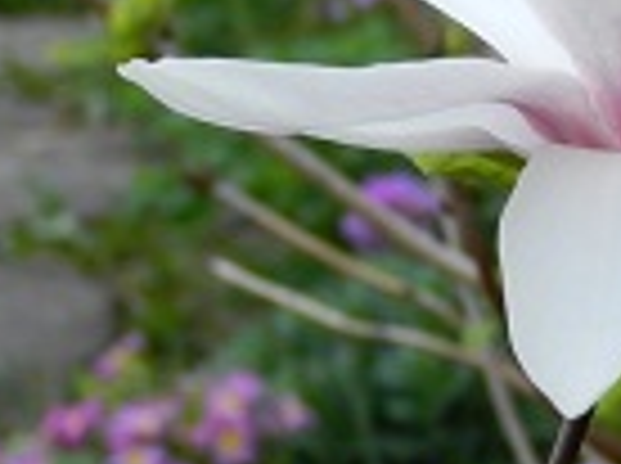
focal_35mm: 377
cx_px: 598
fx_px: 6752
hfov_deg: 5.3
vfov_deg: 3.9
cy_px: -32
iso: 160
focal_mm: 23.1
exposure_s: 1/250
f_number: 5
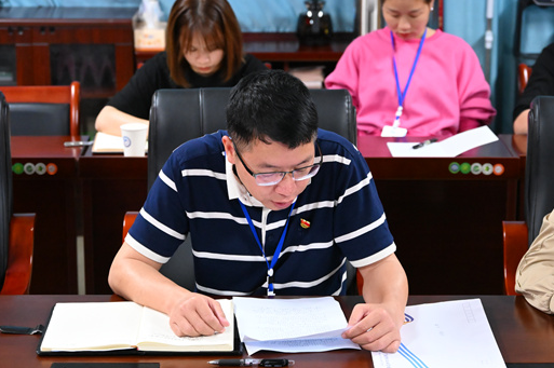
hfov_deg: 22.9
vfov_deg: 15.3
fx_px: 1368
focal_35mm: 89
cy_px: 187
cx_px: 279
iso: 8000
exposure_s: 1/125
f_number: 6.3
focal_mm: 83
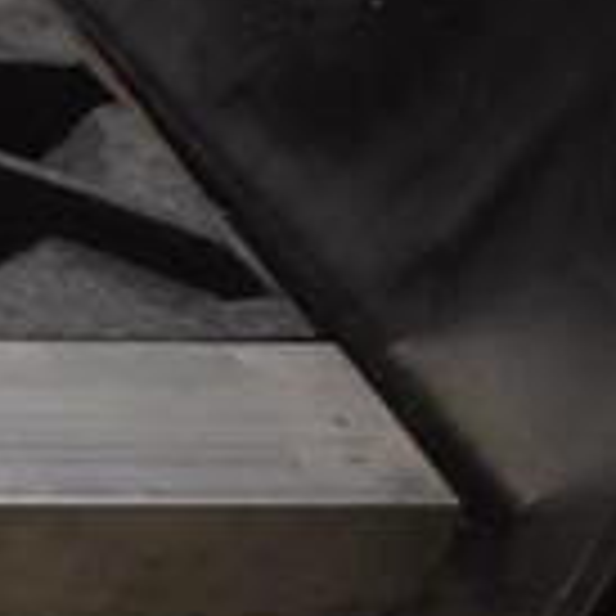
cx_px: -724
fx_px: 2054
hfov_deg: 13.7
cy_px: 306
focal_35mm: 102
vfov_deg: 17.1
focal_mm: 18
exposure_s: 1/125
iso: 1600
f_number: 3.5
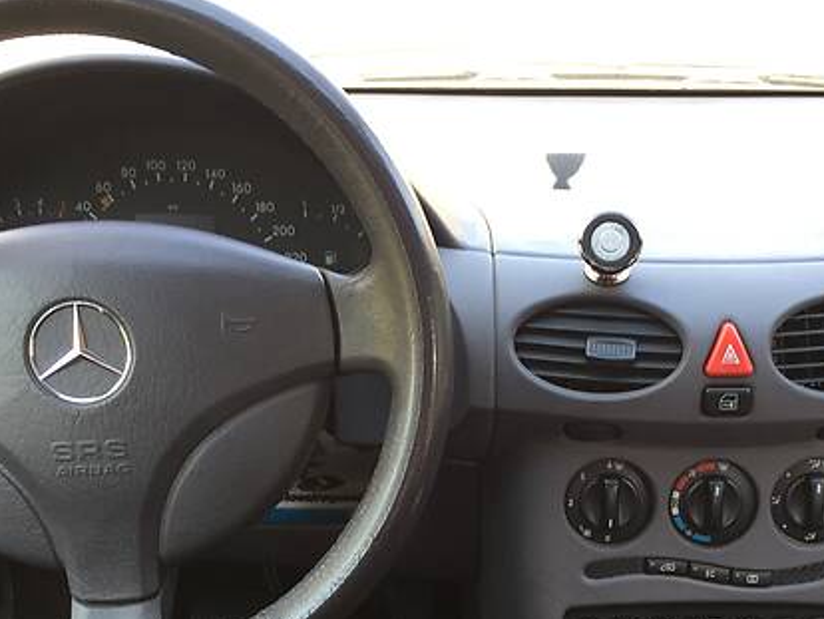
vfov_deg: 25.1
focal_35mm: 56
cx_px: 502
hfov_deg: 34.2
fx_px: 1334
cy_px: 591
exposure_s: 1/50
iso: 32
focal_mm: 4.2
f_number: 2.2
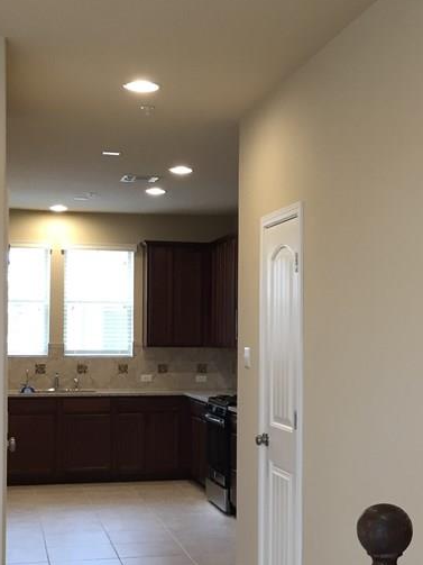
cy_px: 334
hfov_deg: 24.7
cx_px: 263
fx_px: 962
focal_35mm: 59
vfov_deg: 32.6
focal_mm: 4.15
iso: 64
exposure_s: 1/30
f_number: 2.2
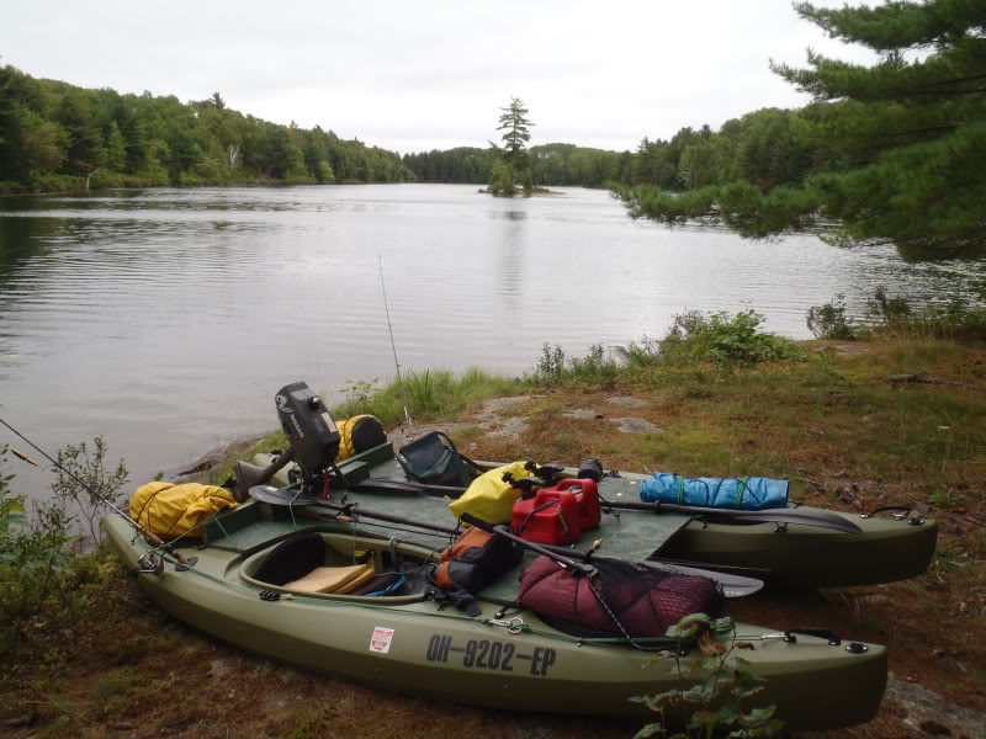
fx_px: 798
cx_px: 493
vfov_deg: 49.7
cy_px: 370
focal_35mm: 28
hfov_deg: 63.4
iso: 80
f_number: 3.9
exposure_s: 1/125
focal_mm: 5
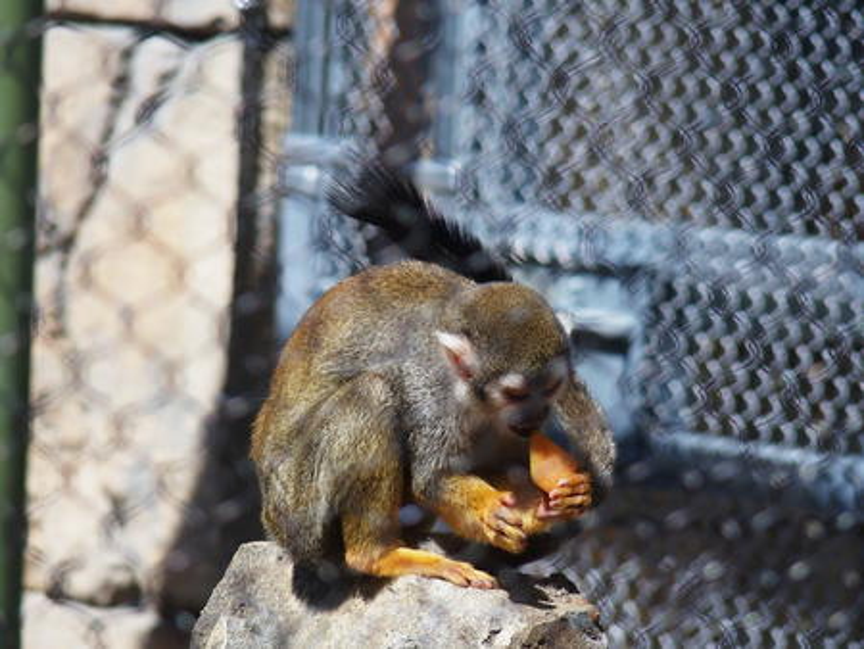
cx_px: 432
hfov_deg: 6.6
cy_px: 324
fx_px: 7492
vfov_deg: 5.0
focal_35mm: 300
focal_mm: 64.3
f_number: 3.5
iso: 100
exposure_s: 1/640
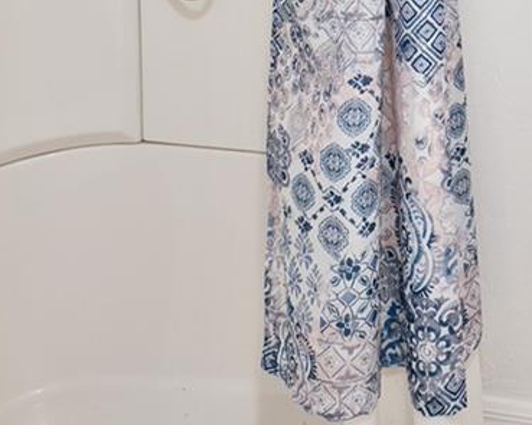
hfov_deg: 29.7
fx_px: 897
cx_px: 585
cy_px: -259
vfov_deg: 21.2
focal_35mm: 57
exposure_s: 1/4
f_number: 7.1
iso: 400
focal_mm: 14
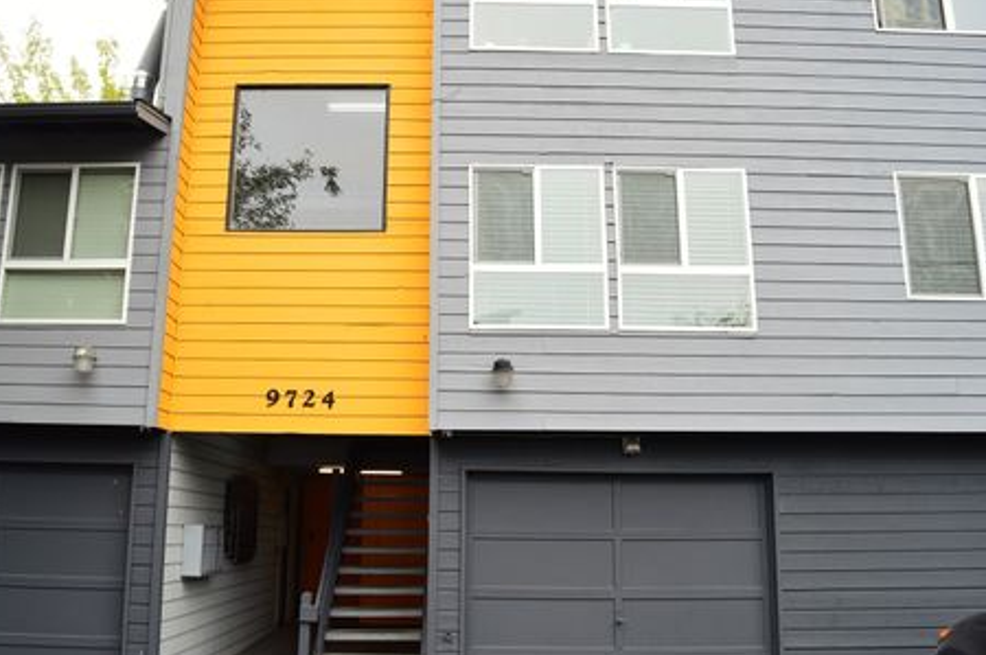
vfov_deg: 43.5
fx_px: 821
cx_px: 451
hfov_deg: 61.9
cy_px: 348
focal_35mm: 30
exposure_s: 1/60
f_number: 8
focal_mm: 18
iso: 400
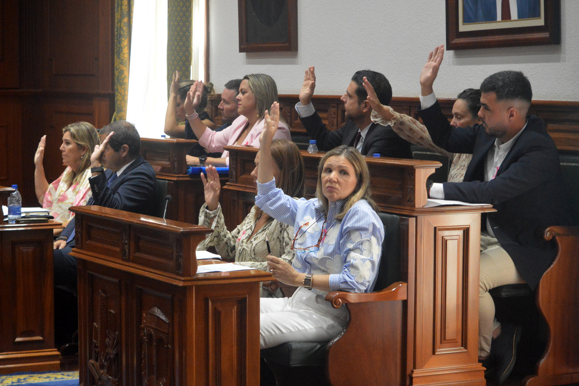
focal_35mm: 93
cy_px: 193
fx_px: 1496
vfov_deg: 14.7
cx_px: 290
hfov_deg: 21.9
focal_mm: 62
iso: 3200
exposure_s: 1/200
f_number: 6.3
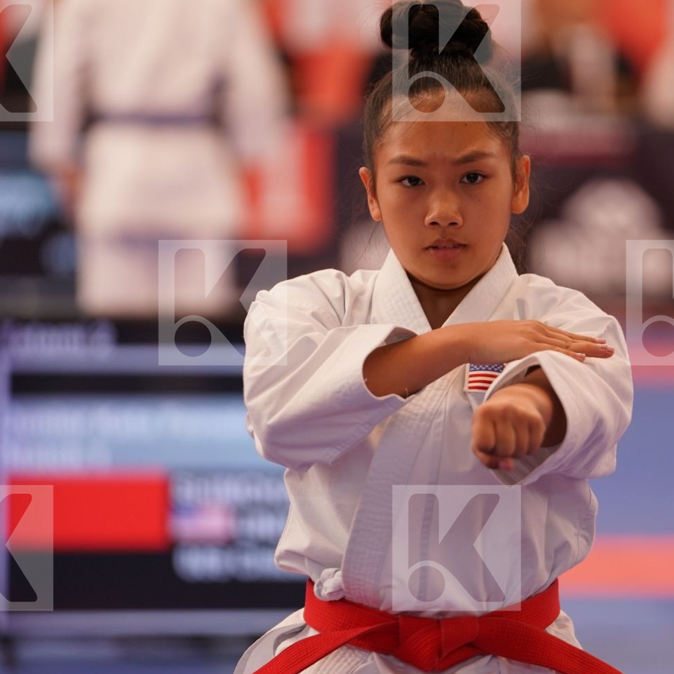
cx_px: 457
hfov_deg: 5.6
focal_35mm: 310
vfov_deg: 5.7
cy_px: 303
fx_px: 6829
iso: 640
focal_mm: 198
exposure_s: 1/500
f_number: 2.8
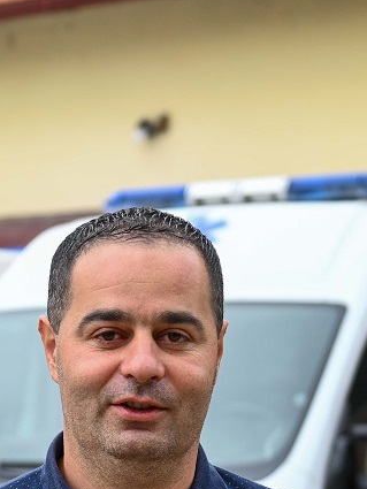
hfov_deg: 12.0
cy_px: 448
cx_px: -29
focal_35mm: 122
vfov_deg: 15.9
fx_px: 1724
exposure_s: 1/640
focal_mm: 45
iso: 320
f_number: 2.8
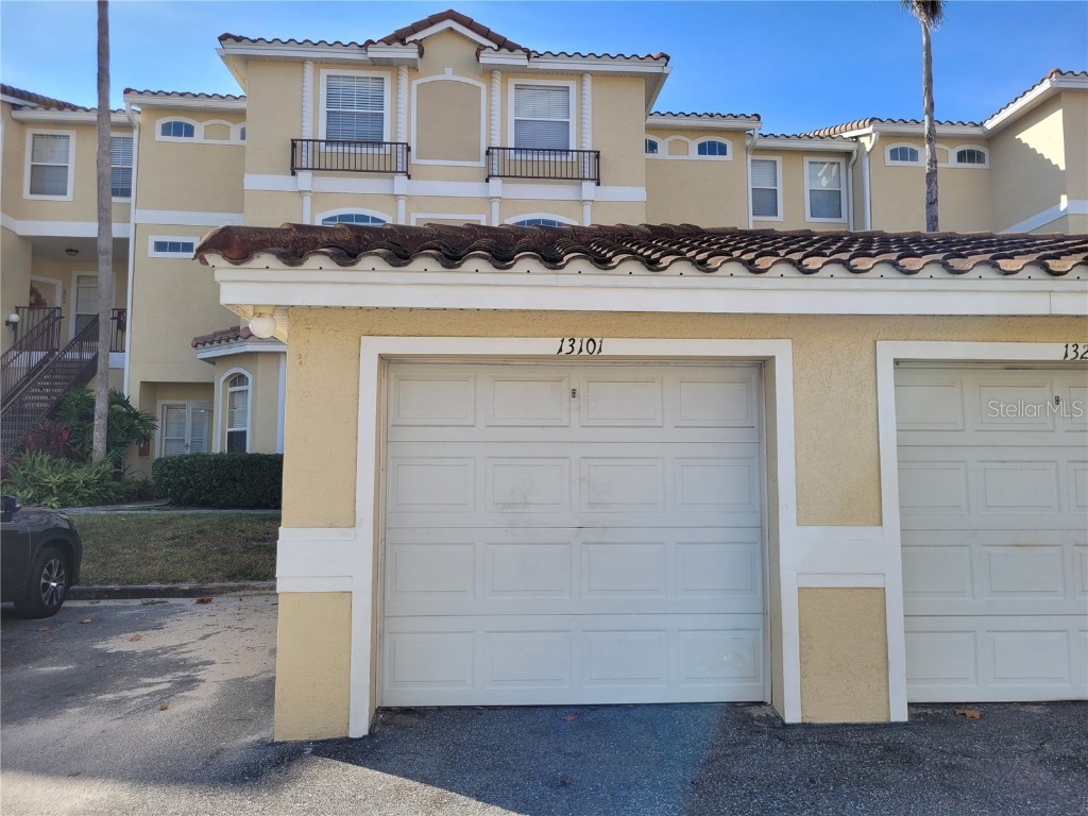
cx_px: 544
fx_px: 817
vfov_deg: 53.1
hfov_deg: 67.3
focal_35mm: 26
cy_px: 408
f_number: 1.8
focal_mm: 5.4
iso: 40
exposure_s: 1/1686
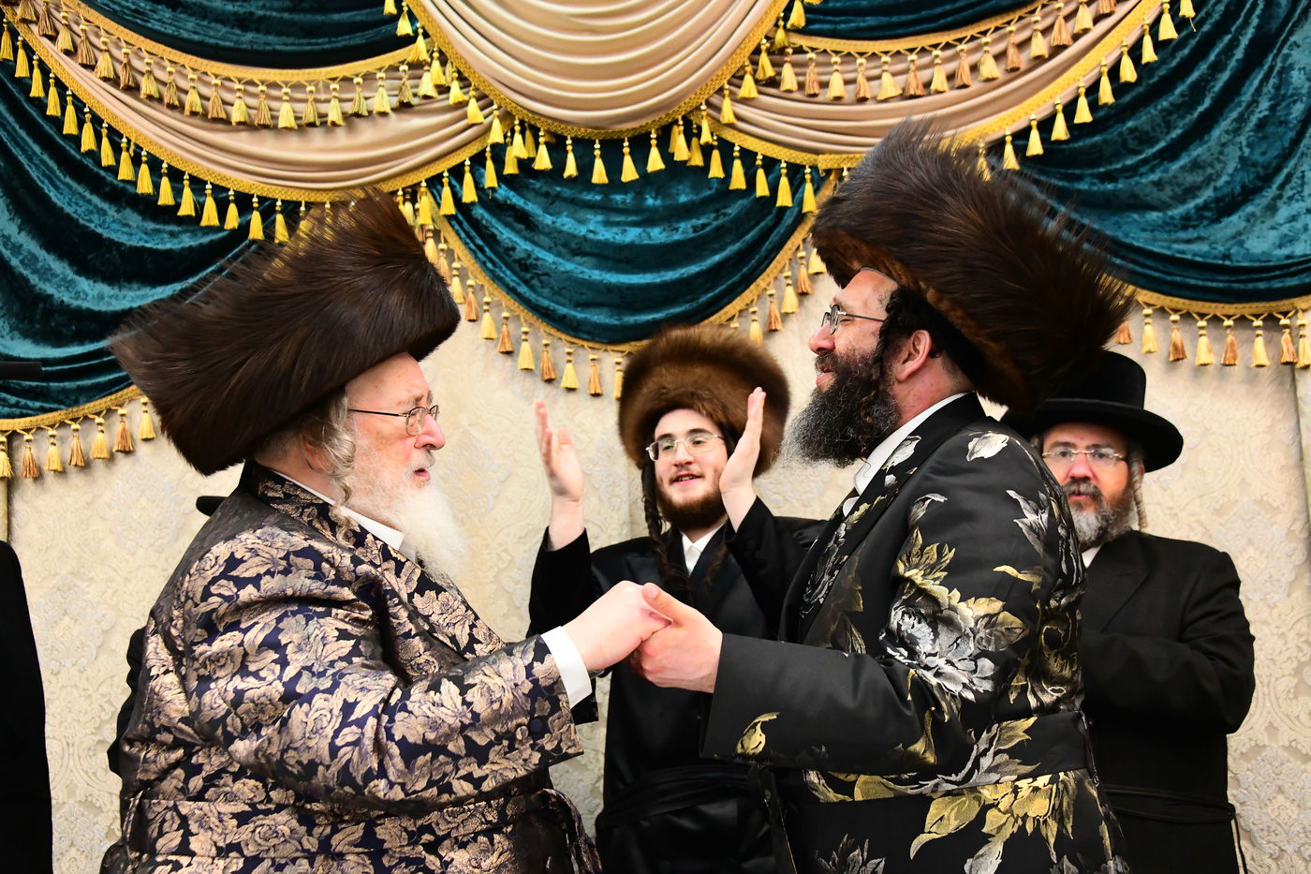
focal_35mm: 56
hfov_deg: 35.6
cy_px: 437
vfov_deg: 24.2
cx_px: 656
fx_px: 2039
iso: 5000
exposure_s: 1/320
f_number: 5.6
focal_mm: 56
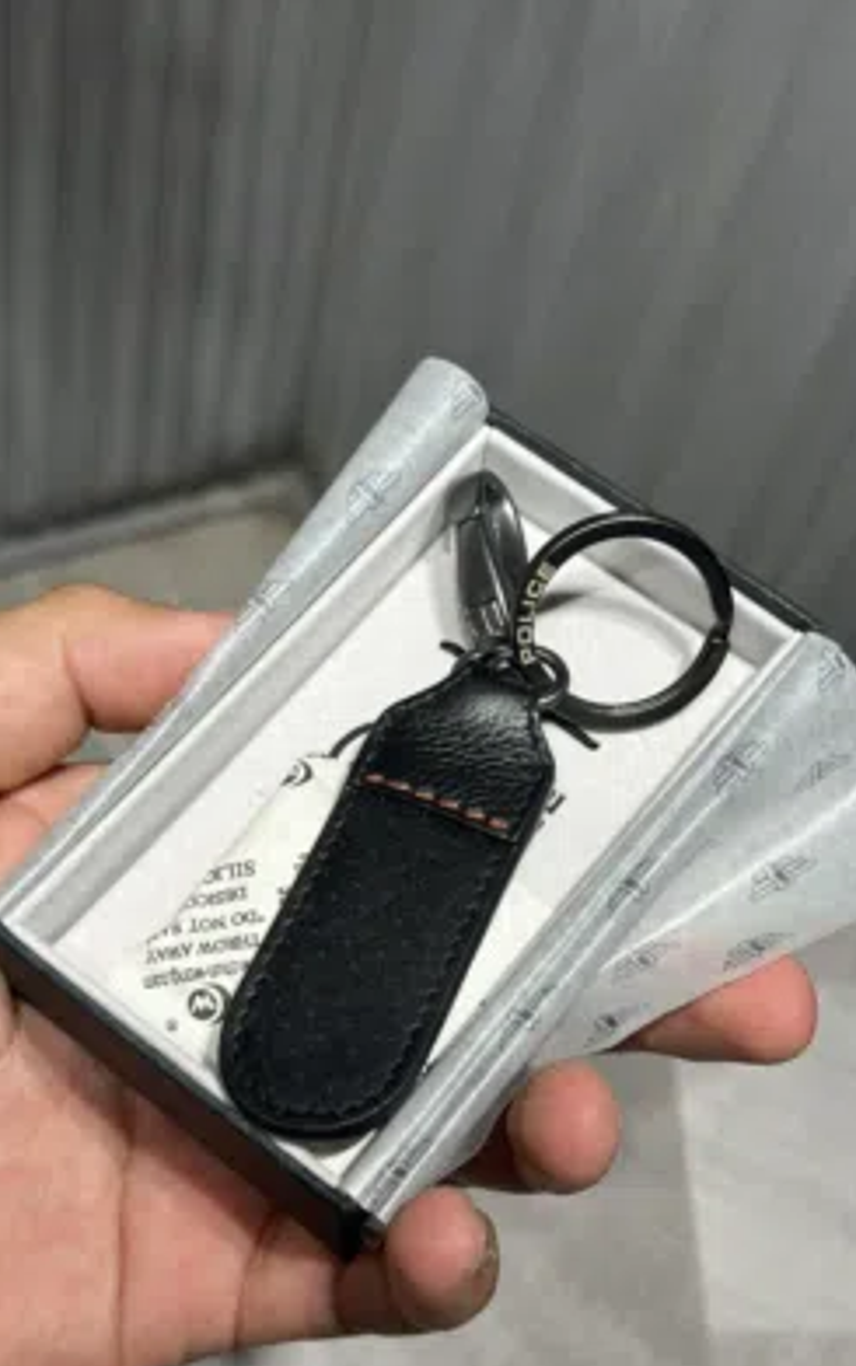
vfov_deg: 38.8
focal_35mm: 52
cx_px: 465
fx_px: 1937
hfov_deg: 24.9
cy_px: 695
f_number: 1.78
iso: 80
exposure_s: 1/1019
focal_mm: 6.86
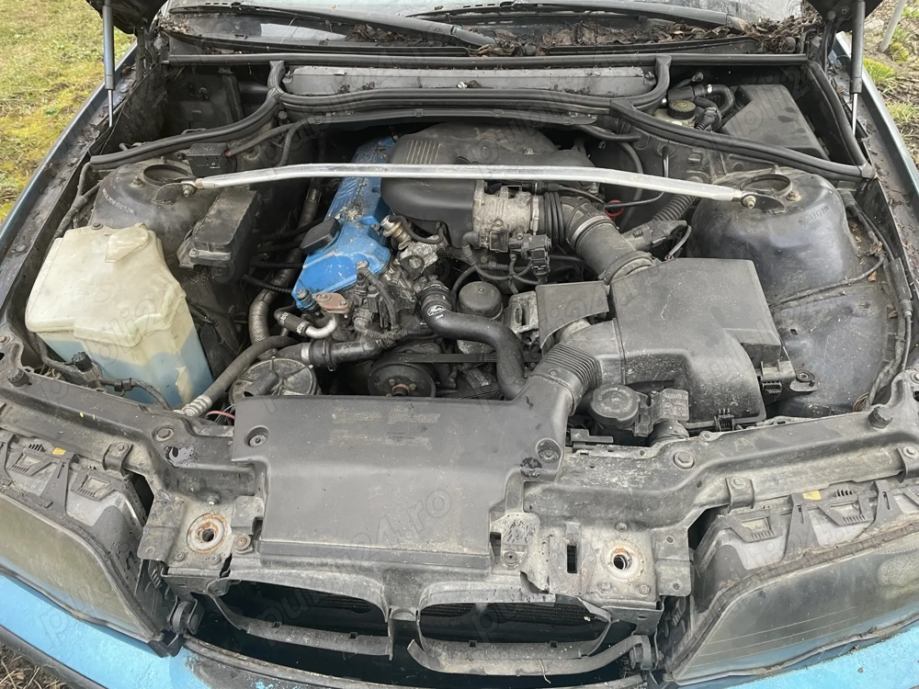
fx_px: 690
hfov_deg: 67.3
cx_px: 460
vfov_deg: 53.1
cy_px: 344
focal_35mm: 26
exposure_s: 1/68
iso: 125
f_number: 1.6
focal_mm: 4.2
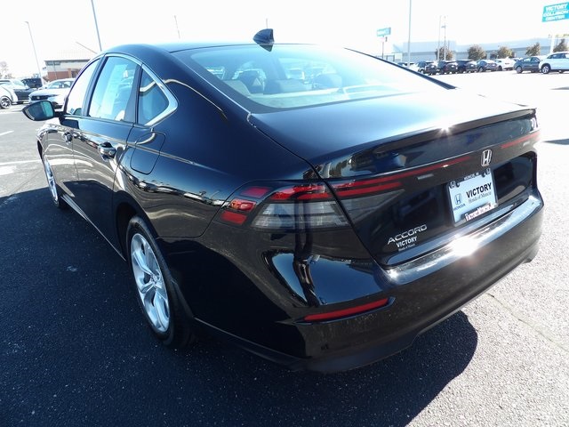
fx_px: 394
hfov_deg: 71.6
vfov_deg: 56.8
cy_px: 214
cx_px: 284
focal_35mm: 24
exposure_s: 1/156
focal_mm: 4.3
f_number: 3.2
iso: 100
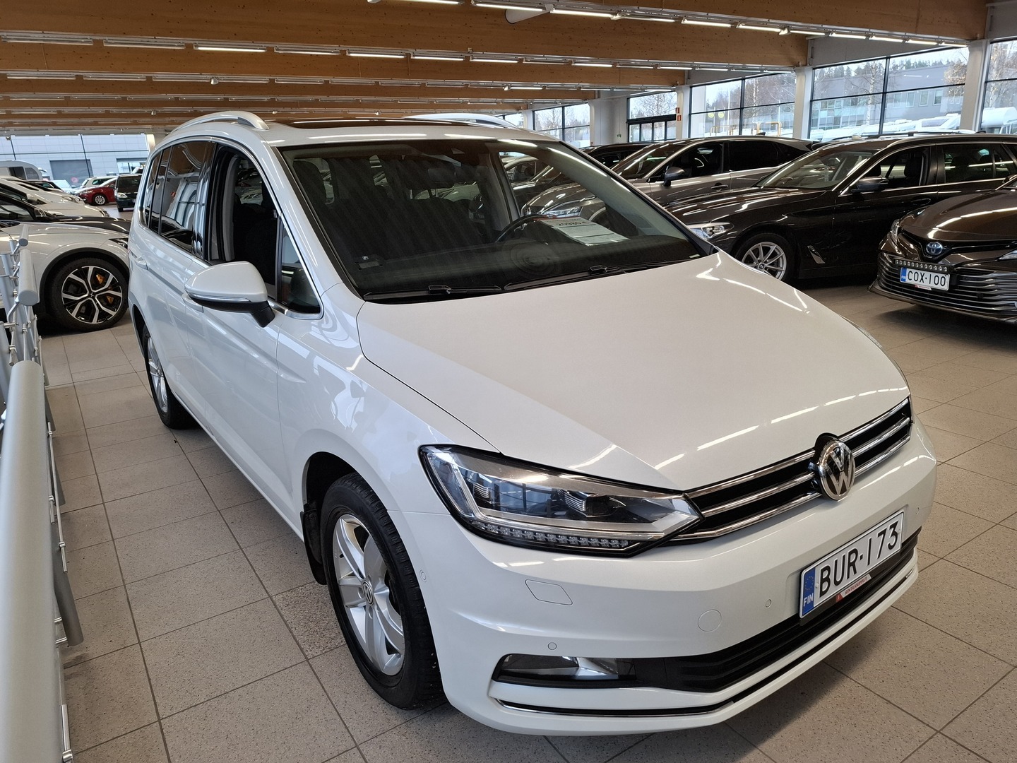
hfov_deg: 73.9
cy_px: 382
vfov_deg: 58.9
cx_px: 508
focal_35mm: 23
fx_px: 676
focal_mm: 5.54
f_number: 1.8
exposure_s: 1/100
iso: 80
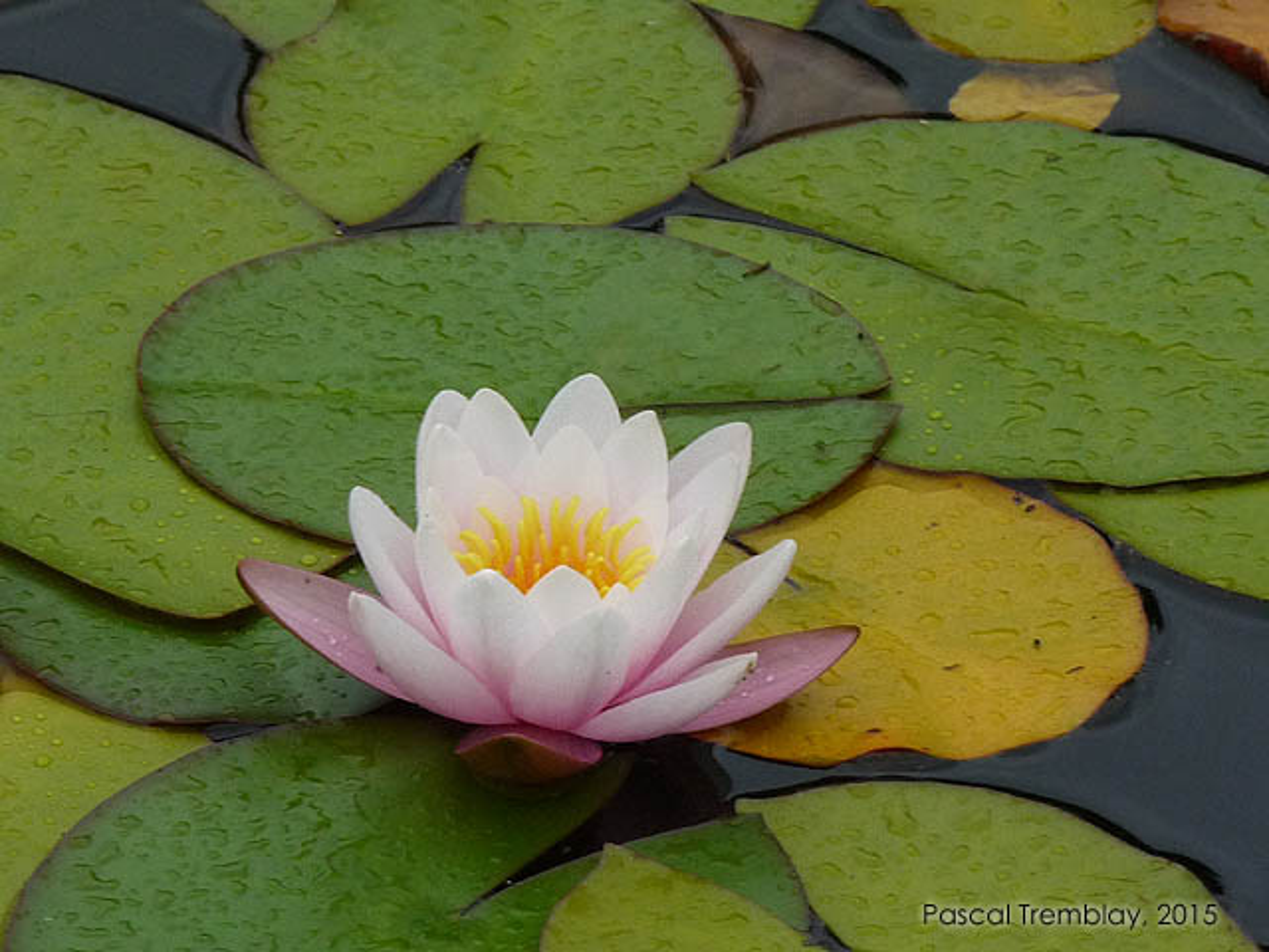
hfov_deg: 4.4
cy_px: 476
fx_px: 16680
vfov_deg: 3.3
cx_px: 634
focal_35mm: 455
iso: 200
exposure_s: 1/500
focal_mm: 45.4
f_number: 5.6
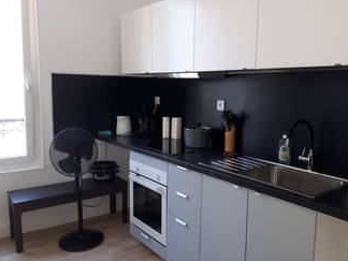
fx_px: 302
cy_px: 137
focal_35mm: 30
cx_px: 190
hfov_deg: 59.9
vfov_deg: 46.8
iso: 80
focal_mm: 3.6
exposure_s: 1/33
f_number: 1.9
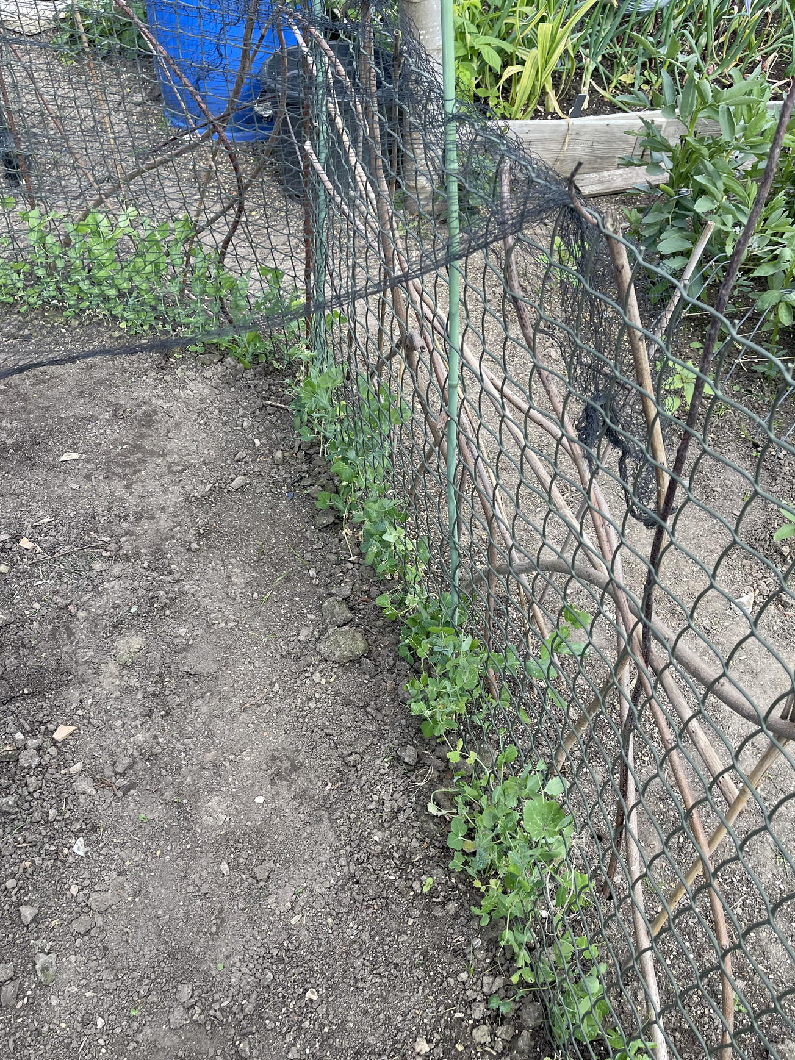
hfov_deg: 48.2
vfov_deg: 61.5
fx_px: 888
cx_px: 362
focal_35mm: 29
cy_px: 583
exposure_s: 1/664
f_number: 1.6
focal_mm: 5.1
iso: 32
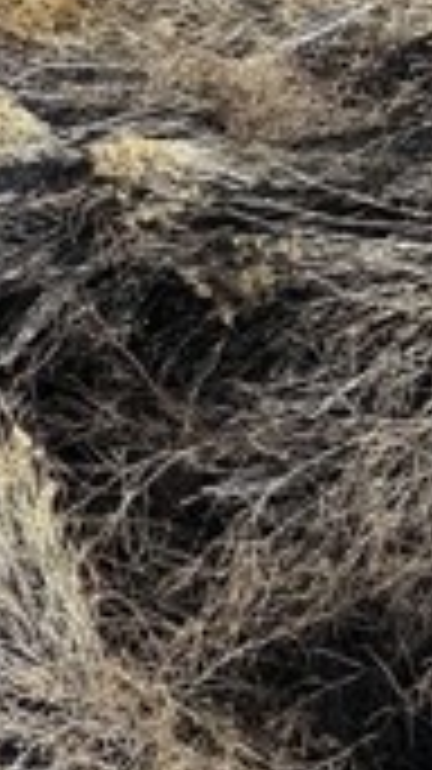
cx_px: -130
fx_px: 1999
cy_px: 81
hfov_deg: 12.0
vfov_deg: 21.3
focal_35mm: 98
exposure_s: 1/2525
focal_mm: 6.76
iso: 80
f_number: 1.78
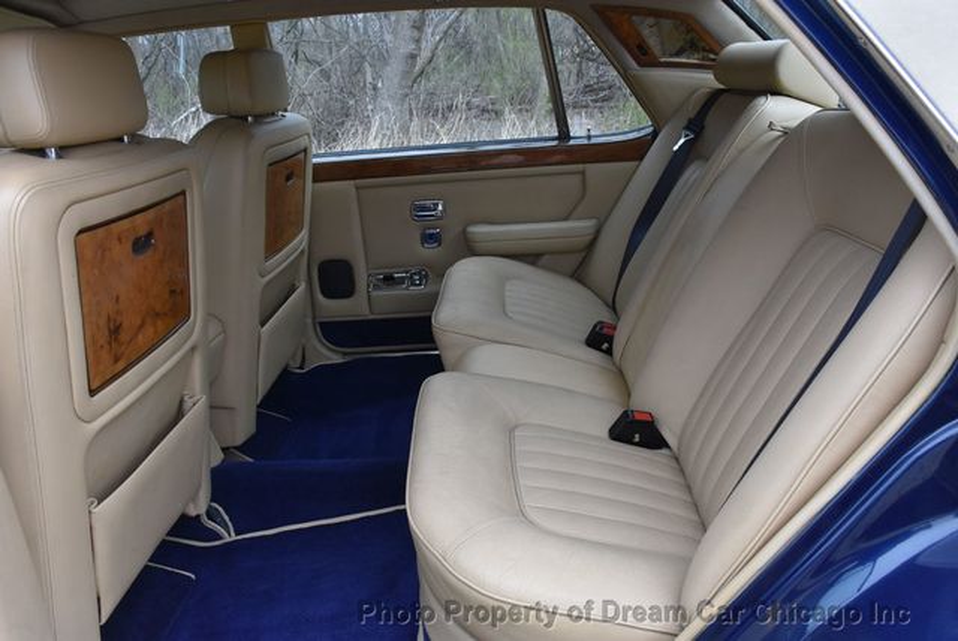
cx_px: 479
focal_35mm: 30
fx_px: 799
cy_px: 320
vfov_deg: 43.7
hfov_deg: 61.9
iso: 800
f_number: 8
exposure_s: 1/400
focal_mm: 20
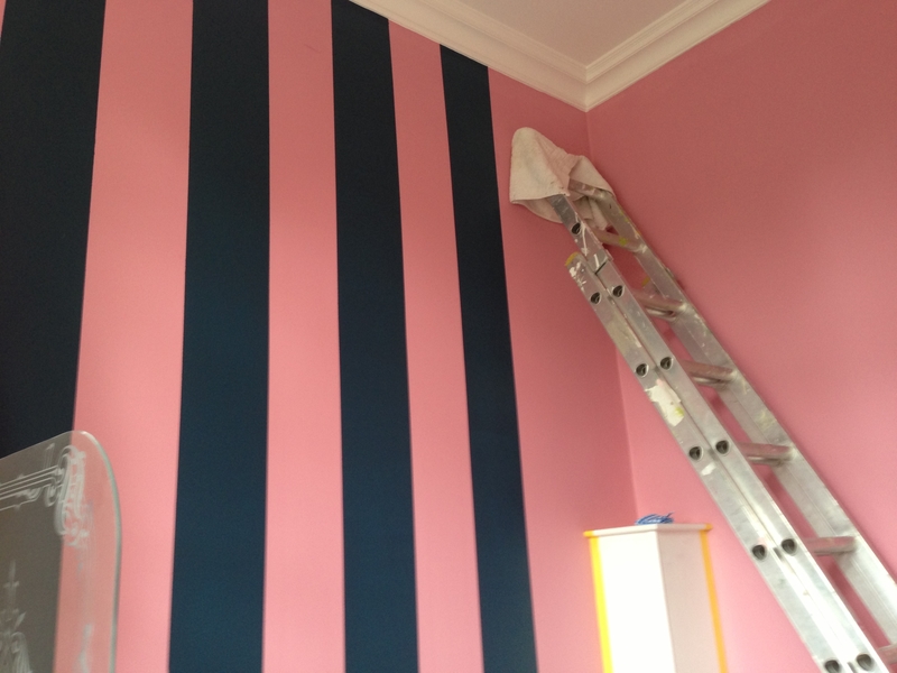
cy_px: 336
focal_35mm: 33
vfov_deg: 42.9
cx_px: 448
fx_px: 855
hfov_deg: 55.4
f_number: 2.4
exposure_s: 1/20
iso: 100
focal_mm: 4.13
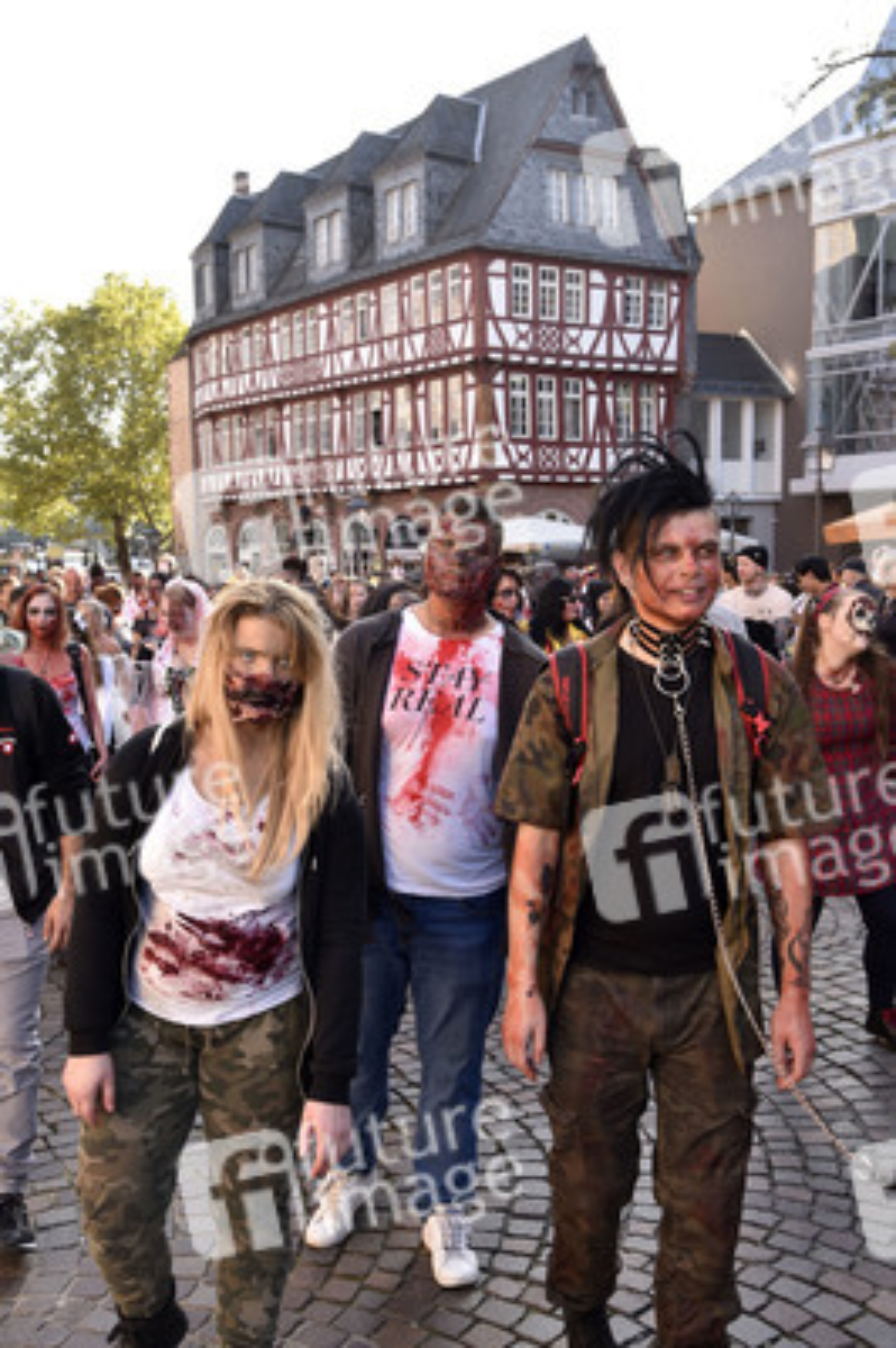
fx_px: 1421
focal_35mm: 38
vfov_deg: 50.7
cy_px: 674
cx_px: 448
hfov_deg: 35.0
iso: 400
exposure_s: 1/200
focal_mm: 38
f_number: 7.1
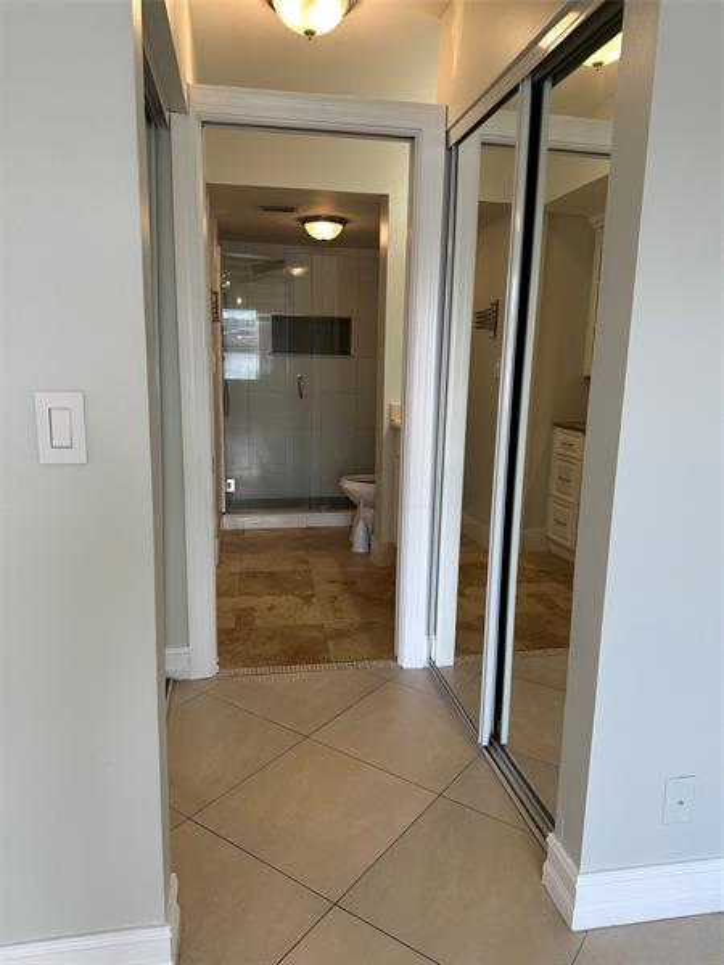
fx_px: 669
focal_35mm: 24
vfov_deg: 71.6
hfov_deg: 56.8
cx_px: 362
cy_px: 482
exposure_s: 1/137
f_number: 1.78
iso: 80
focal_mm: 6.86
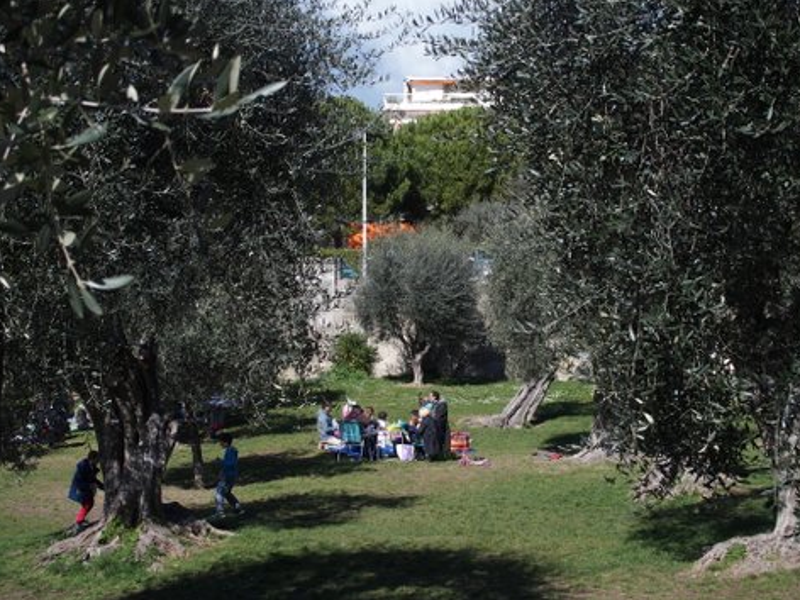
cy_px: 298
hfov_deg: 30.7
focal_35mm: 63
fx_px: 1456
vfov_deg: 23.3
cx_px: 402
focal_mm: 13.2
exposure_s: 1/800
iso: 100
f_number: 4
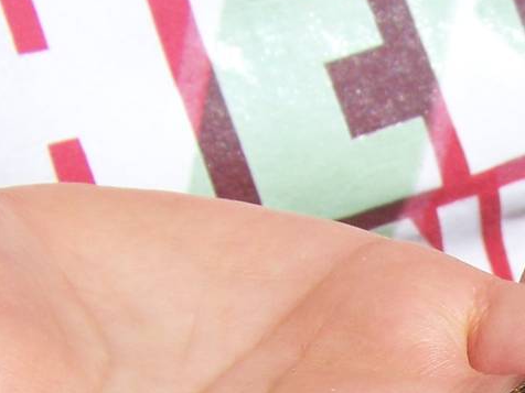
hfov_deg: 14.8
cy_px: 510
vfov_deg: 11.9
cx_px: 844
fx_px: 1835
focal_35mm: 121
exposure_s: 1/800
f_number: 4
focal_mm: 5.85
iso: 64
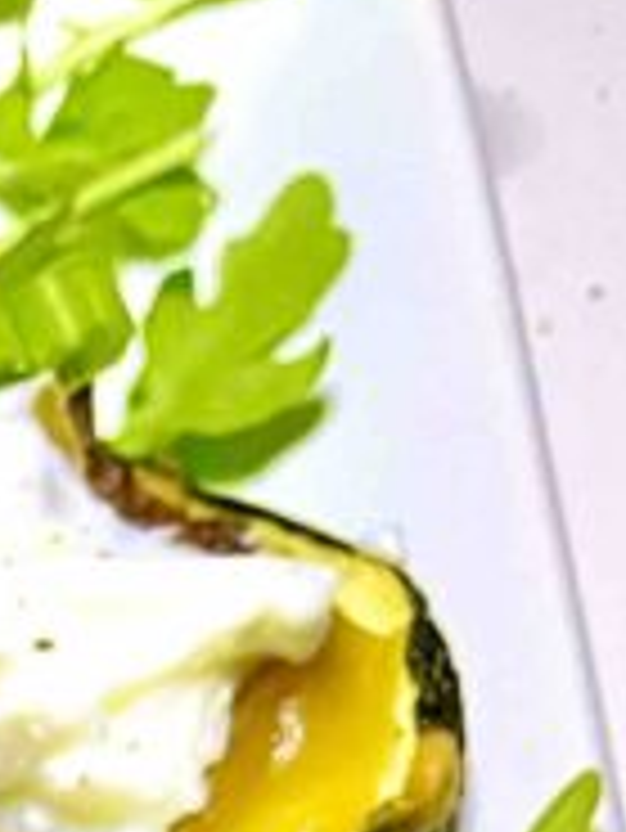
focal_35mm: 144
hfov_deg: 9.4
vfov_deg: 11.0
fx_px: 3468
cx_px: -775
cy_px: 2163
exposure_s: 1/60
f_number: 1.6
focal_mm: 5.1
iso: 80
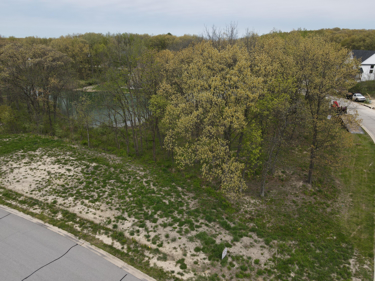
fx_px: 260
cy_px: 140
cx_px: 188
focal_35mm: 24
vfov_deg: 56.8
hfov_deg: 71.6
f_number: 2.8
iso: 100
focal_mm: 4.5
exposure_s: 1/725
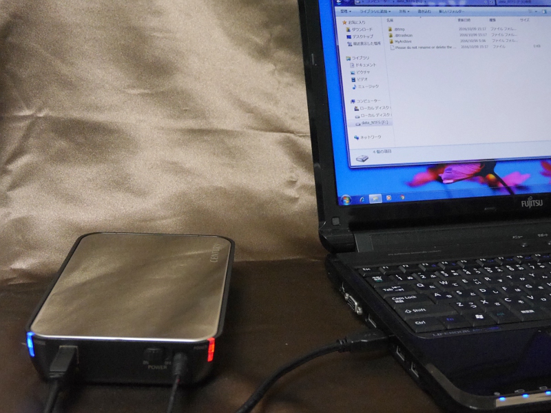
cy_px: 206
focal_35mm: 54
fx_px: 860
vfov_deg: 27.0
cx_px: 276
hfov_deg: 35.5
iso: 2500
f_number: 5.2
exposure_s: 1/60
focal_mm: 27
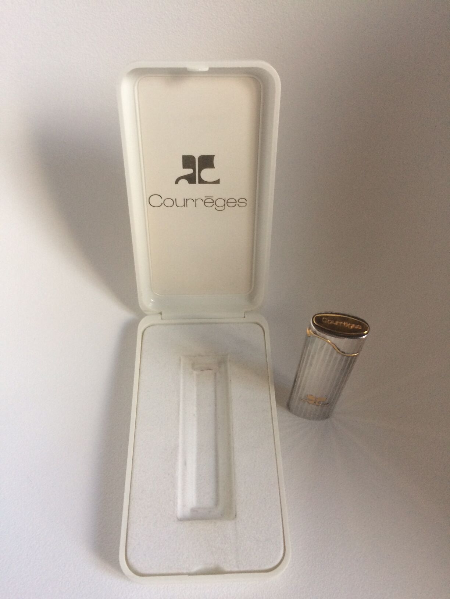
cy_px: 300
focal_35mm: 29
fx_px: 503
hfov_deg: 48.2
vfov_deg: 61.7
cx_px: 225
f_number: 2.2
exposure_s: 1/33
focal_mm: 4.15
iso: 64
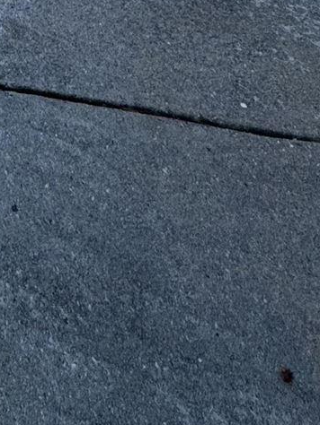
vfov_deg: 16.5
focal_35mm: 68
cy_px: -526
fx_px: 837
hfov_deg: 17.3
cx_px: -270
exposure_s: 1/1020
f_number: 2.2
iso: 50
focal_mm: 2.22
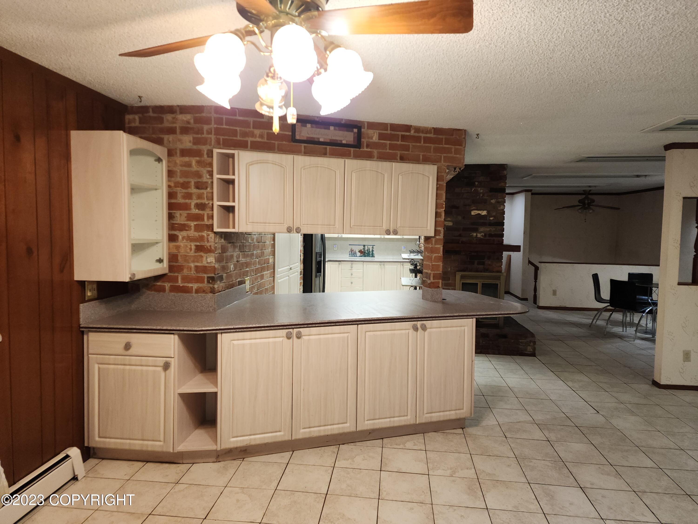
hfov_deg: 73.9
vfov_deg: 58.9
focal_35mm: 23
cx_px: 349
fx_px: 464
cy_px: 262
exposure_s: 1/60
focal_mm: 6.4
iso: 125
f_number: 1.8
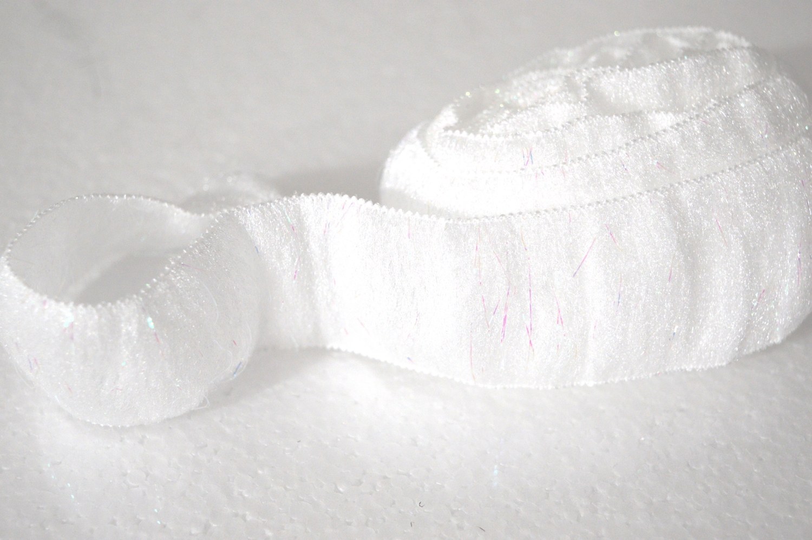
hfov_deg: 36.9
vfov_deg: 25.0
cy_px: 270
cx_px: 406
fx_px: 1217
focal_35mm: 54
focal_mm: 36
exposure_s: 1/50
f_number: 4.8
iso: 800
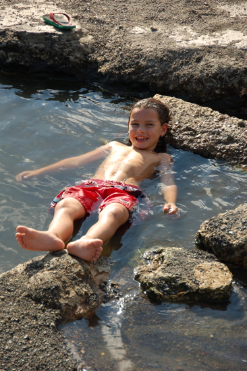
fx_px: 1422
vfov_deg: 14.9
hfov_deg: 9.9
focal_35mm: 138
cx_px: 124
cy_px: 186
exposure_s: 1/500
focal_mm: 92
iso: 220
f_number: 5.6
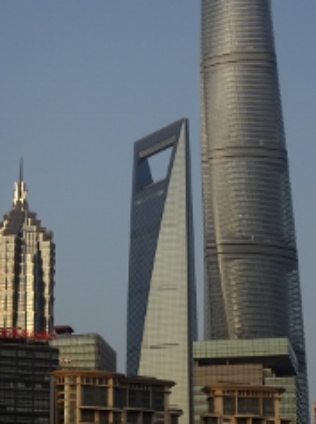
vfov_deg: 17.1
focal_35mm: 115
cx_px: 130
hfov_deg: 12.8
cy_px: 159
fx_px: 1404
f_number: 4.5
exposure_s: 1/400
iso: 80
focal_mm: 11.66
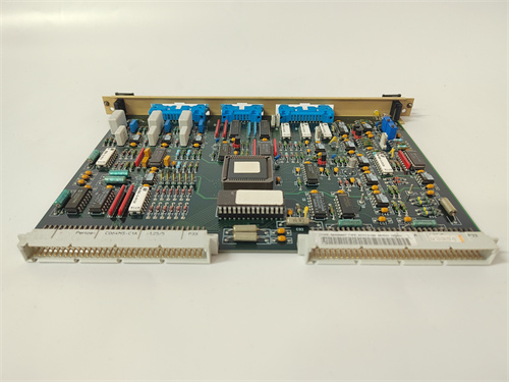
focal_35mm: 23
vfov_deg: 58.9
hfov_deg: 73.9
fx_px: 338
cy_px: 191
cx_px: 254
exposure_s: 1/50
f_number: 1.9
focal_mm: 5.52
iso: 1506
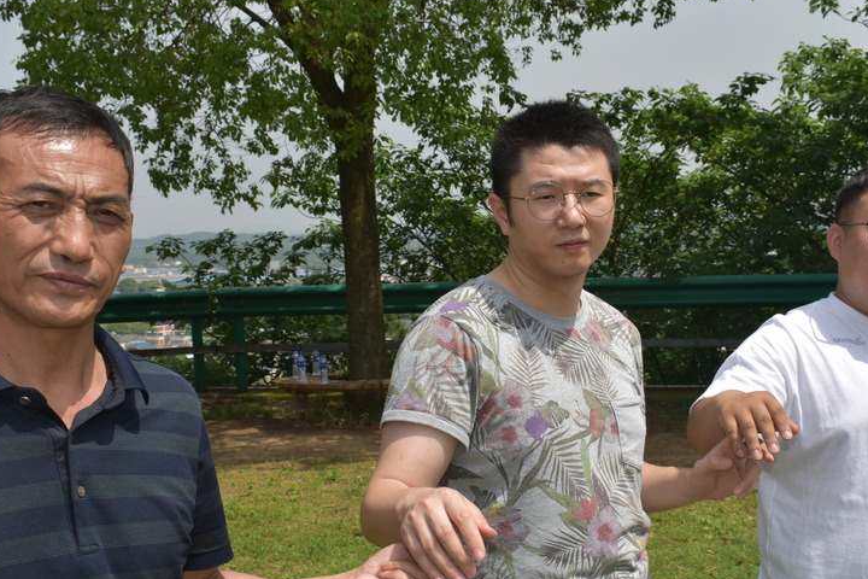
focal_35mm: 50
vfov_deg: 26.9
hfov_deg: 39.5
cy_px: 349
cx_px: 509
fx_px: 1205
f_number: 13
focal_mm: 24
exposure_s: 1/200
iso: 100
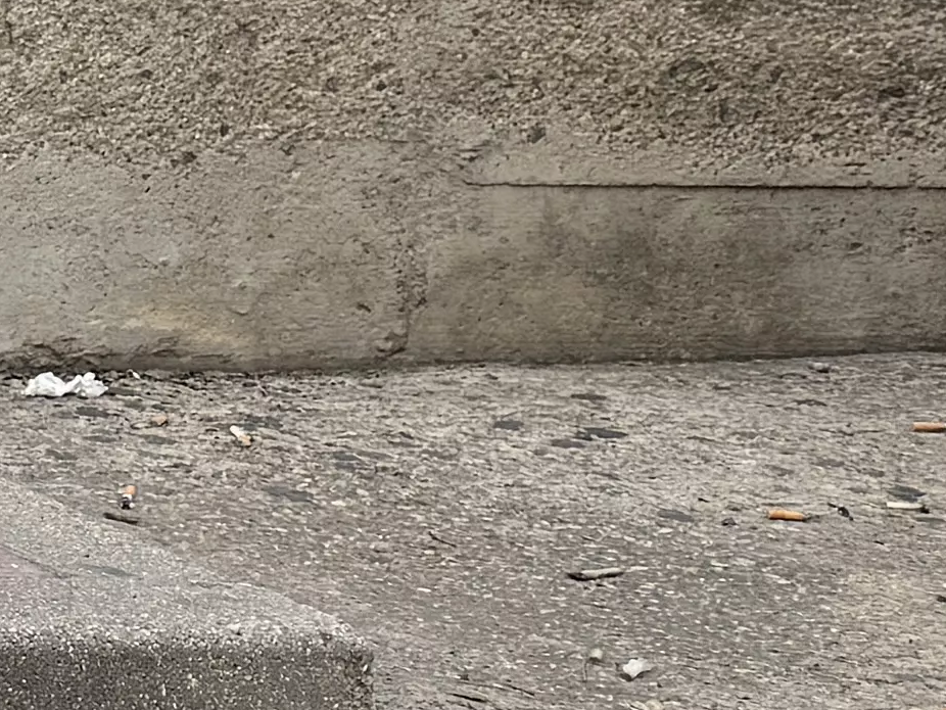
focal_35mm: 148
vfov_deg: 10.0
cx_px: -1861
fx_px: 4046
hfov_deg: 10.1
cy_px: 51
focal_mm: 6.76
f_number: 1.78
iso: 80
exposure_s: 1/121
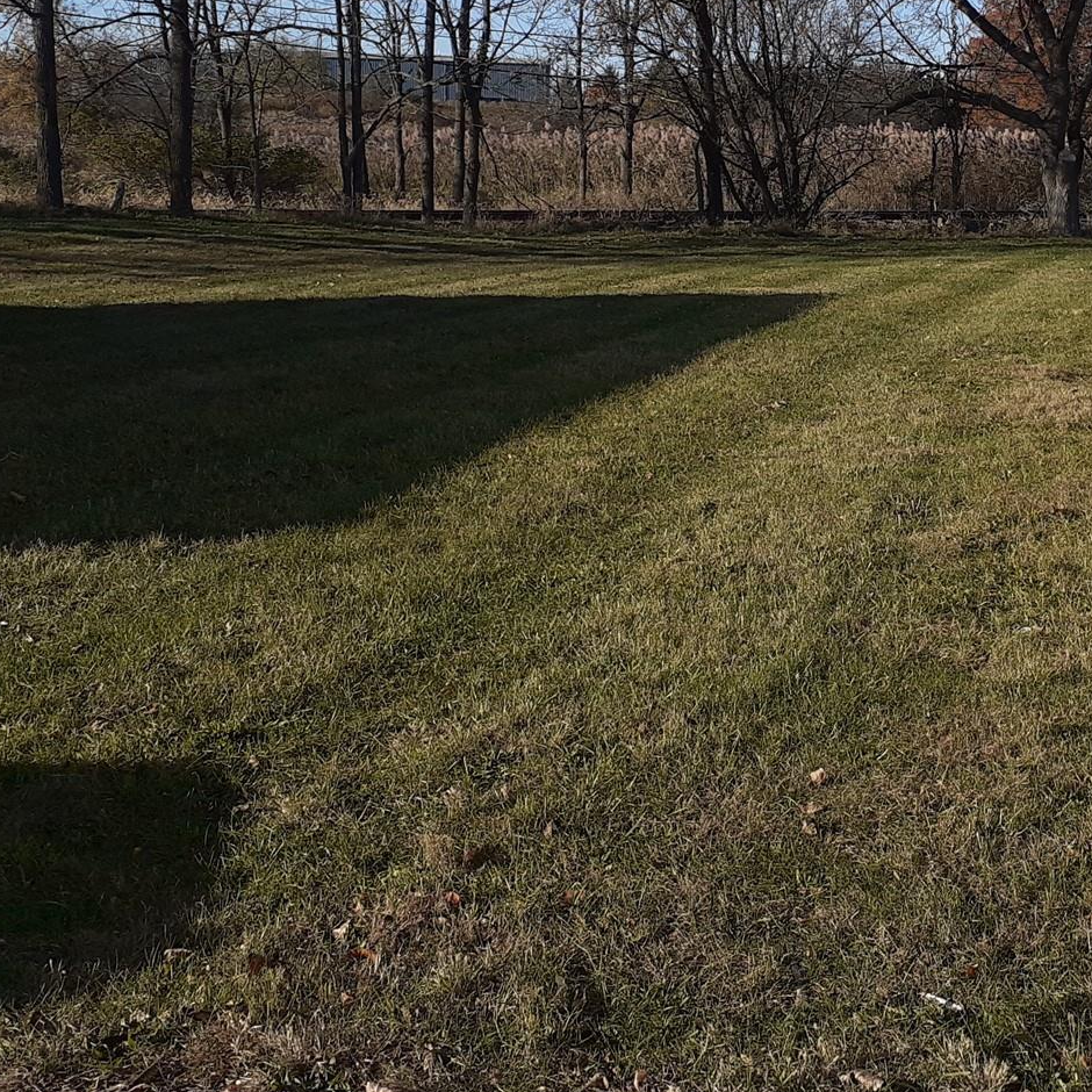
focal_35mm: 52
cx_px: 845
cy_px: 268
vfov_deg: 32.2
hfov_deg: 32.1
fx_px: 1856
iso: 40
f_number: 1.9
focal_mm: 3.6
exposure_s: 1/1795
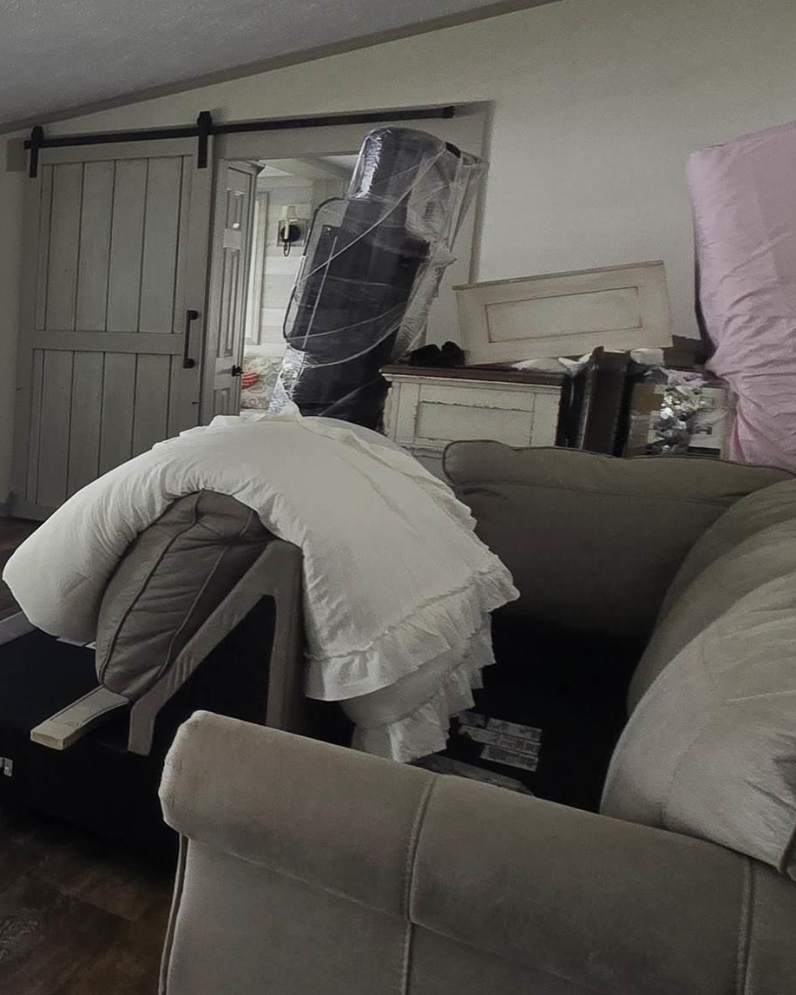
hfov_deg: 30.3
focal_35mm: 34
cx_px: -325
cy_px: 372
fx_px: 1001
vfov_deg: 52.3
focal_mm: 2.2
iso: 80
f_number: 2.2
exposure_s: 1/60
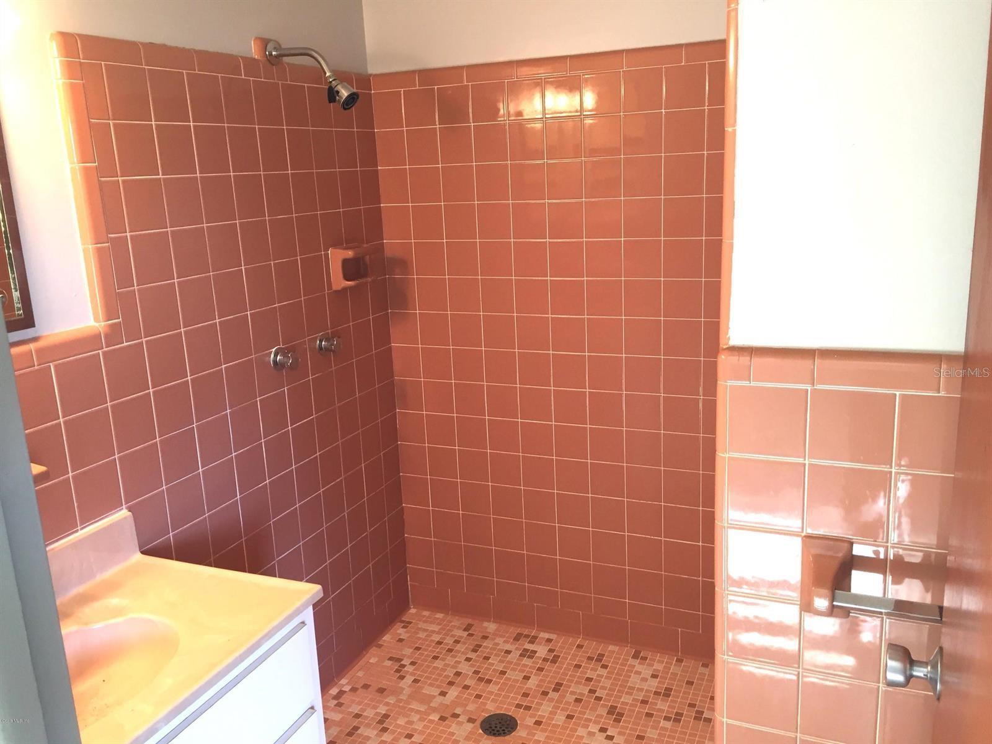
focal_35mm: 29
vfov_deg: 48.2
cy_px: 372
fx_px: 831
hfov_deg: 61.7
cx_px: 496
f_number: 2.2
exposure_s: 1/30
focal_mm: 4.15
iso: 80
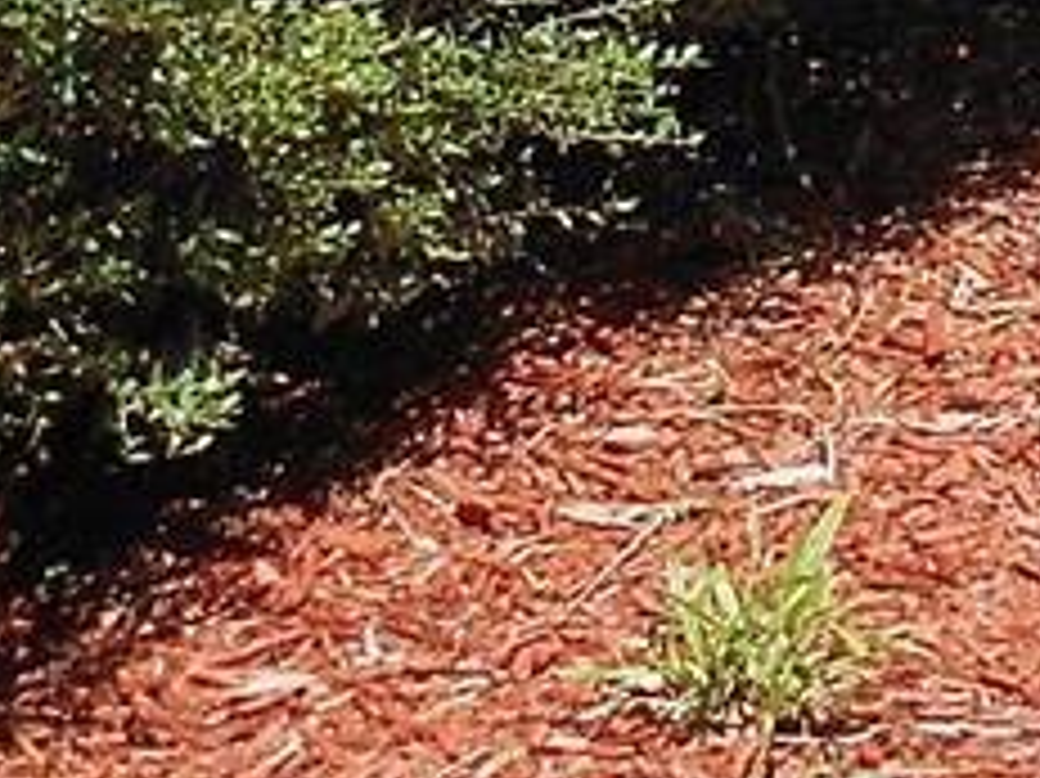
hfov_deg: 10.5
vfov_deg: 7.7
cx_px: 1697
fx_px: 5405
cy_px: -980
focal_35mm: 180
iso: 80
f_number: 3.2
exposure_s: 1/800
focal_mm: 4.6
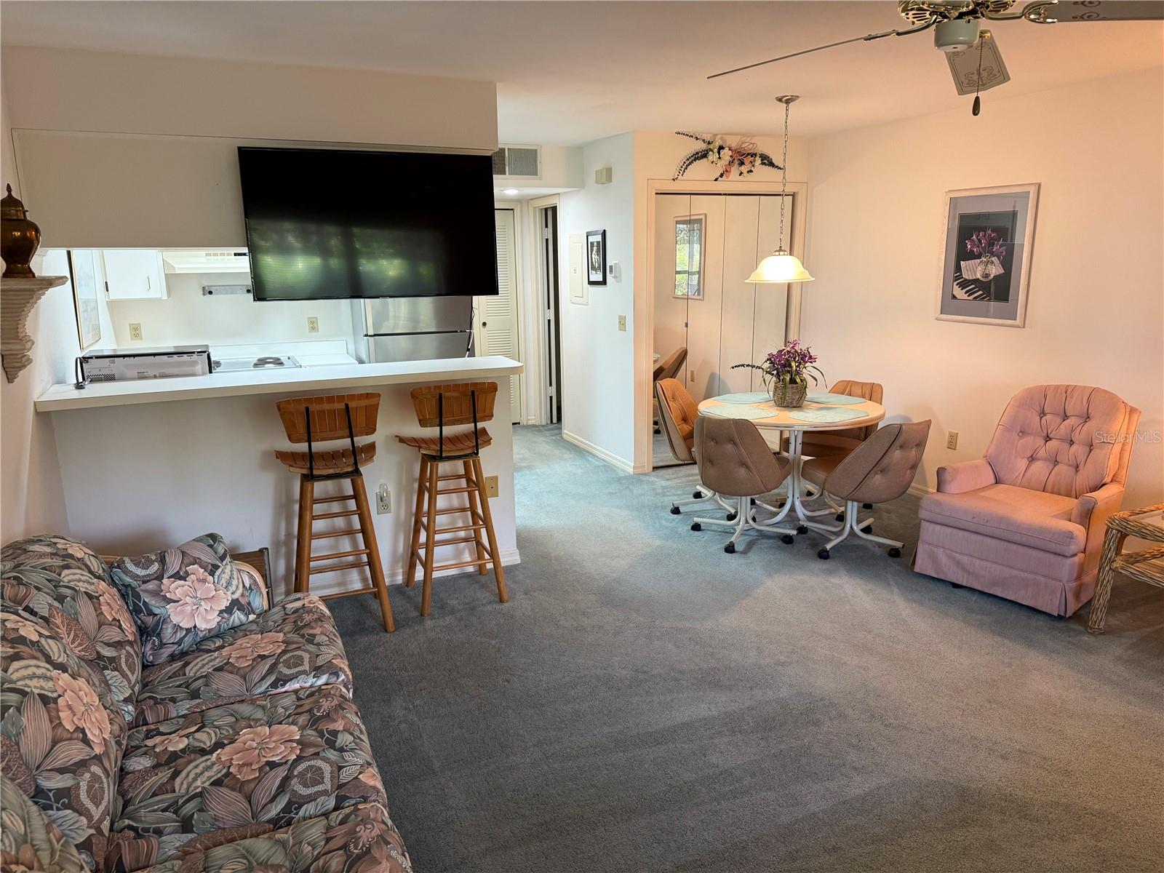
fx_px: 807
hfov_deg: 71.6
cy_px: 436
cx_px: 582
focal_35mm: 24
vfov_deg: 56.8
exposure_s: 1/60
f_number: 1.78
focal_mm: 6.76
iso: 250
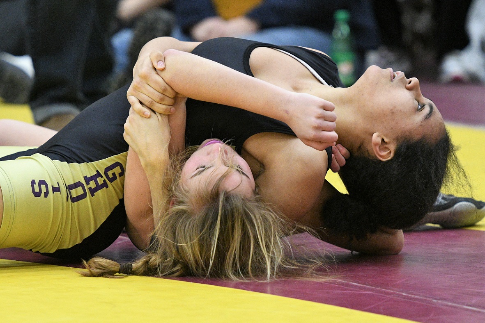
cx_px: 242
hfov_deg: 8.3
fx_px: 3335
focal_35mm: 248
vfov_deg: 5.6
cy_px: 162
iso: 5000
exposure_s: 1/800
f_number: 2.8
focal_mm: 165
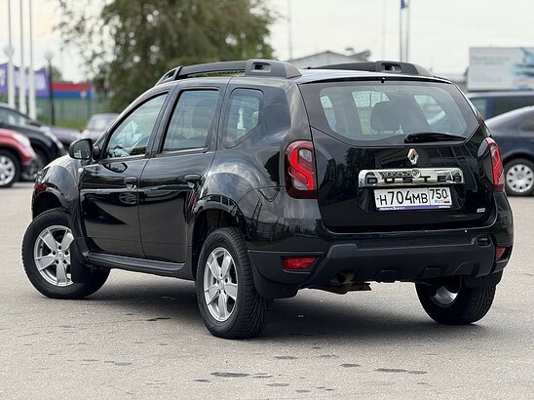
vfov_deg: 12.3
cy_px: 200
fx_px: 1850
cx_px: 267
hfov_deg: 16.4
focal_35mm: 120
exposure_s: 1/121
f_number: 2.8
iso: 64
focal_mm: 15.66
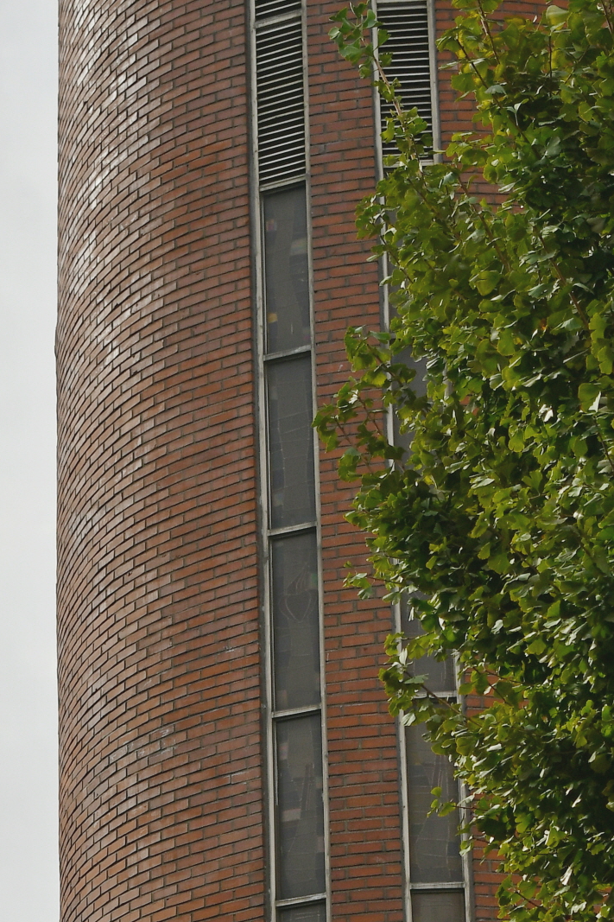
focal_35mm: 147
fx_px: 3762
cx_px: -187
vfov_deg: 13.6
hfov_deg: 9.2
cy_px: 1122
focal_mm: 38
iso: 100
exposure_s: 1/6400
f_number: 2.8
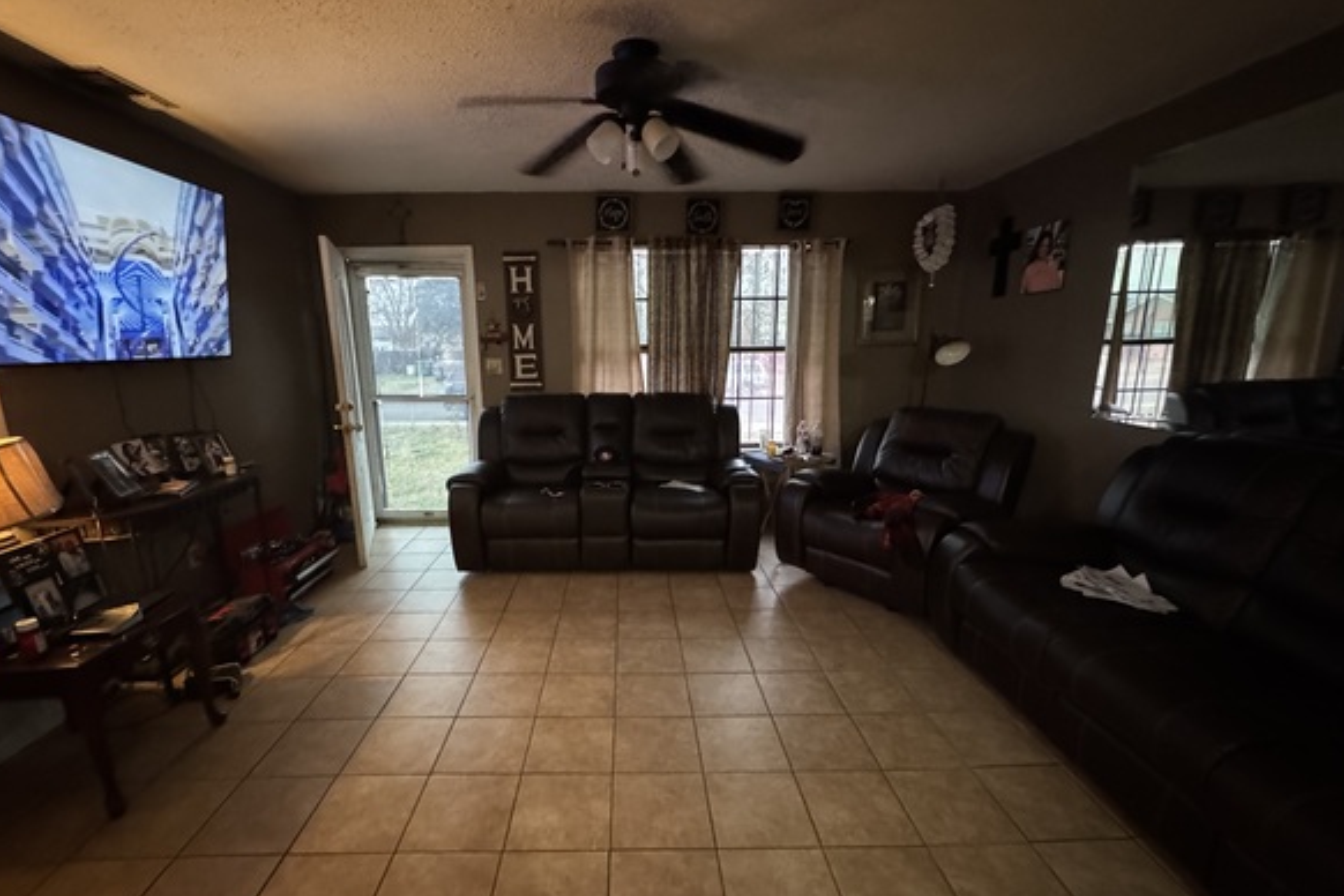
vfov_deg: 73.7
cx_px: 640
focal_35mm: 16
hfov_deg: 96.7
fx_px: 597
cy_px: 478
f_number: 2.2
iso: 1600
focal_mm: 2.22
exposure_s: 1/40
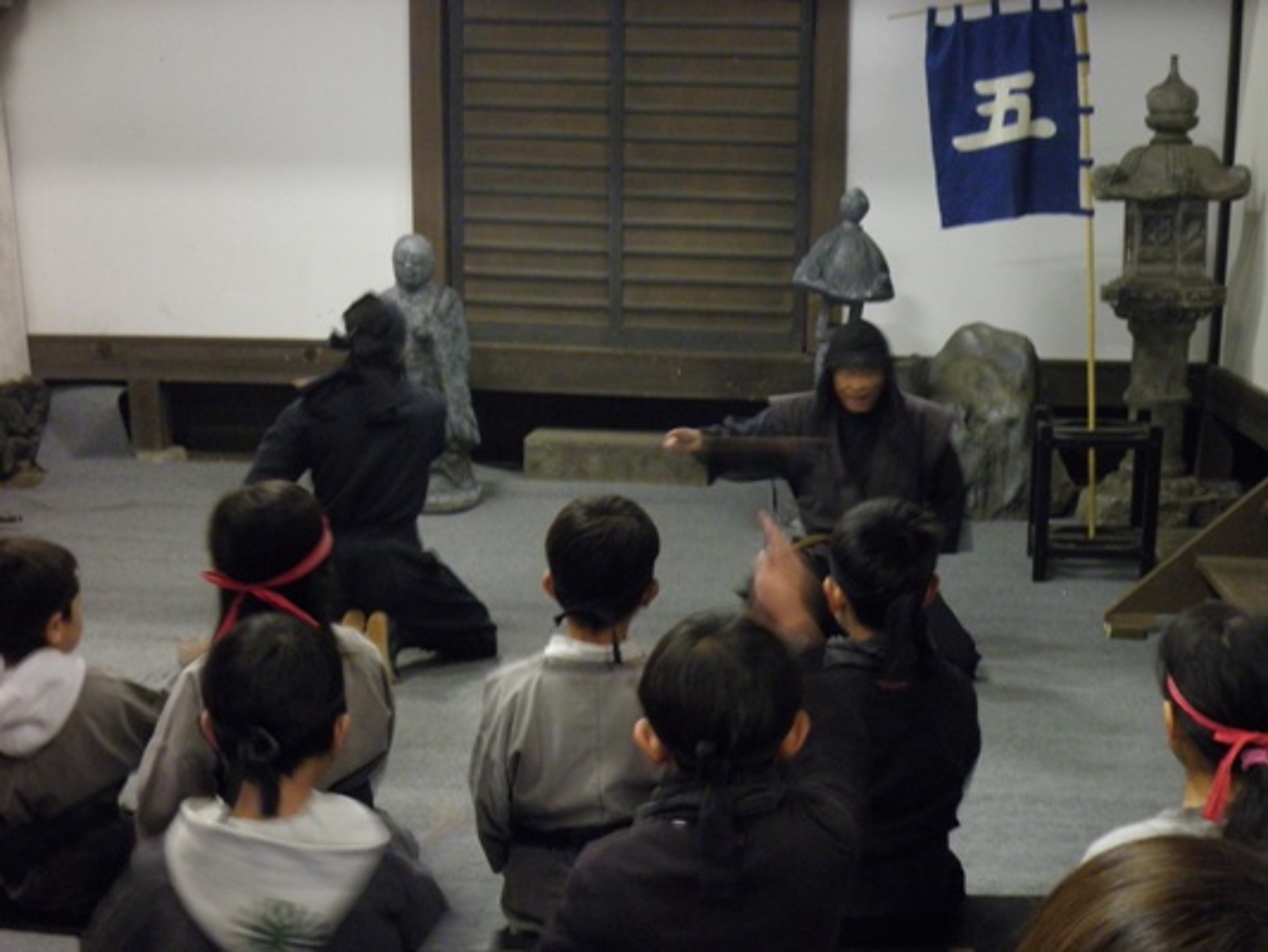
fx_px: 1722
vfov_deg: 30.9
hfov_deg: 40.4
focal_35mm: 47
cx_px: 634
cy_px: 476
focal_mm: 8.3
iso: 400
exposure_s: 1/4
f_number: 3.4
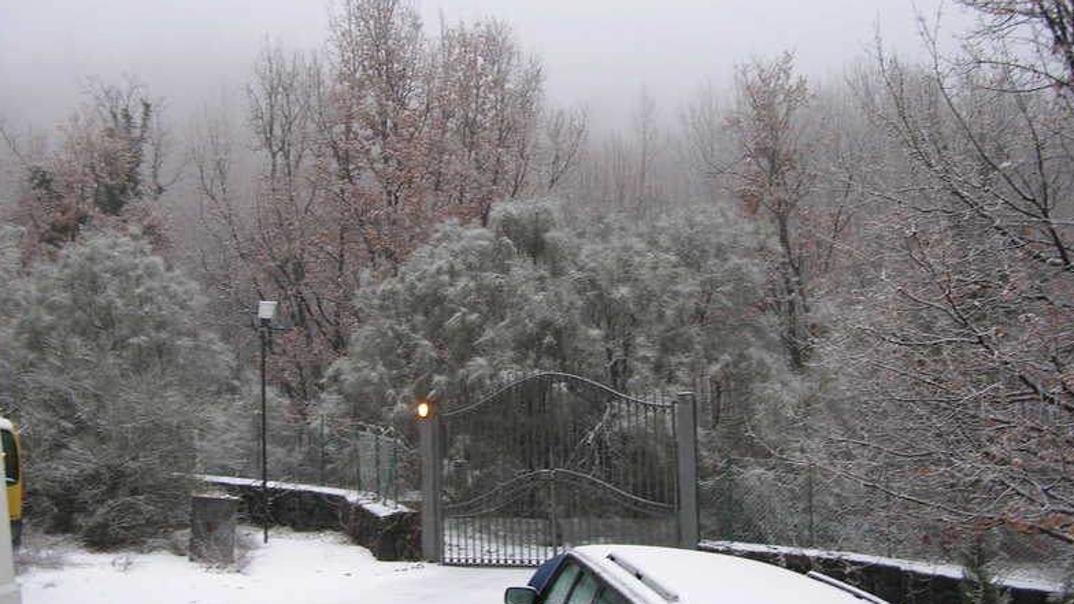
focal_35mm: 40
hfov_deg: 50.5
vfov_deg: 29.7
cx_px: 536
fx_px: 1139
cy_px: 331
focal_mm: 6
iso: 50
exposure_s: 1/8.7
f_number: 2.7
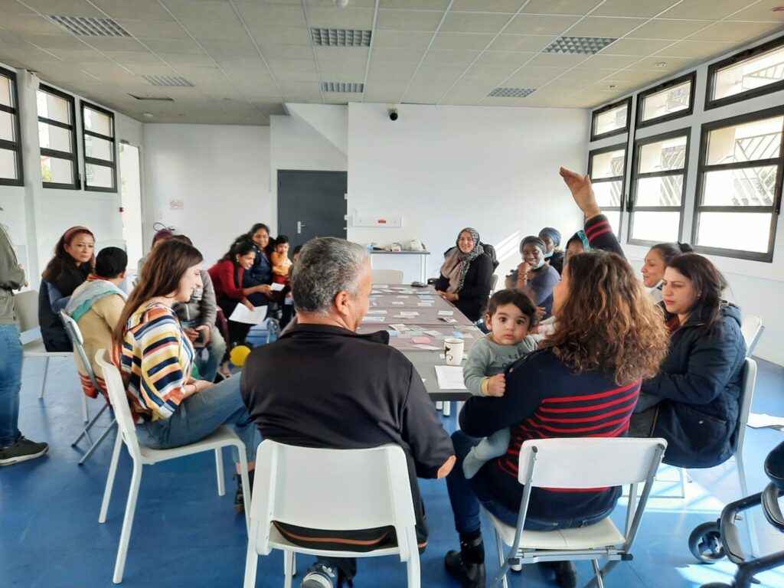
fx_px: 566
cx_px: 392
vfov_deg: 54.9
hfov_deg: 69.4
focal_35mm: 25
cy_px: 294
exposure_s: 1/50
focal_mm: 4.6
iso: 80
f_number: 2
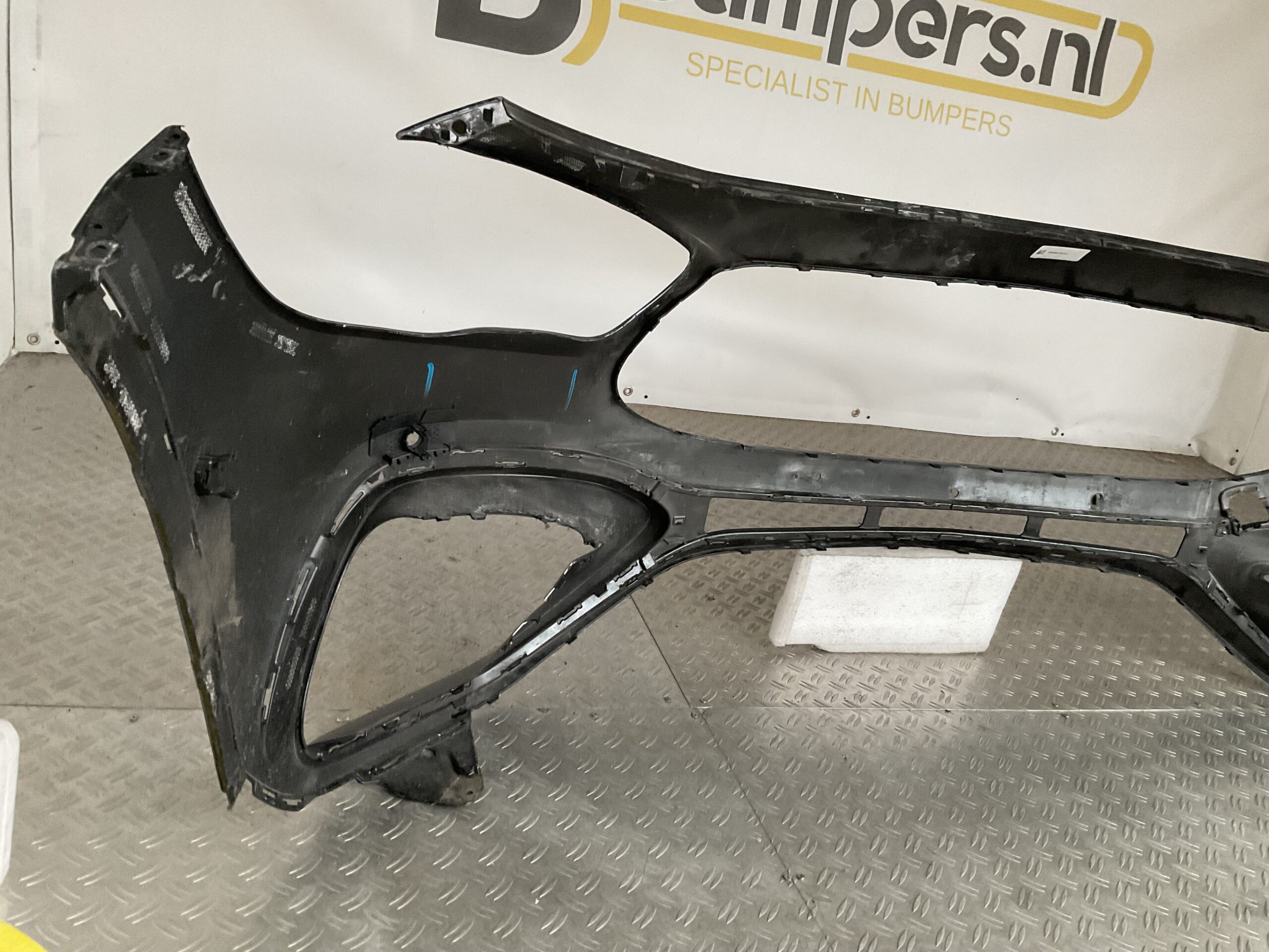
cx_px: 634
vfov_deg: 48.2
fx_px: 1063
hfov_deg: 61.7
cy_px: 476
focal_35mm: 29
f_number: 1.8
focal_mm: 3
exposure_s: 1/60
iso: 200
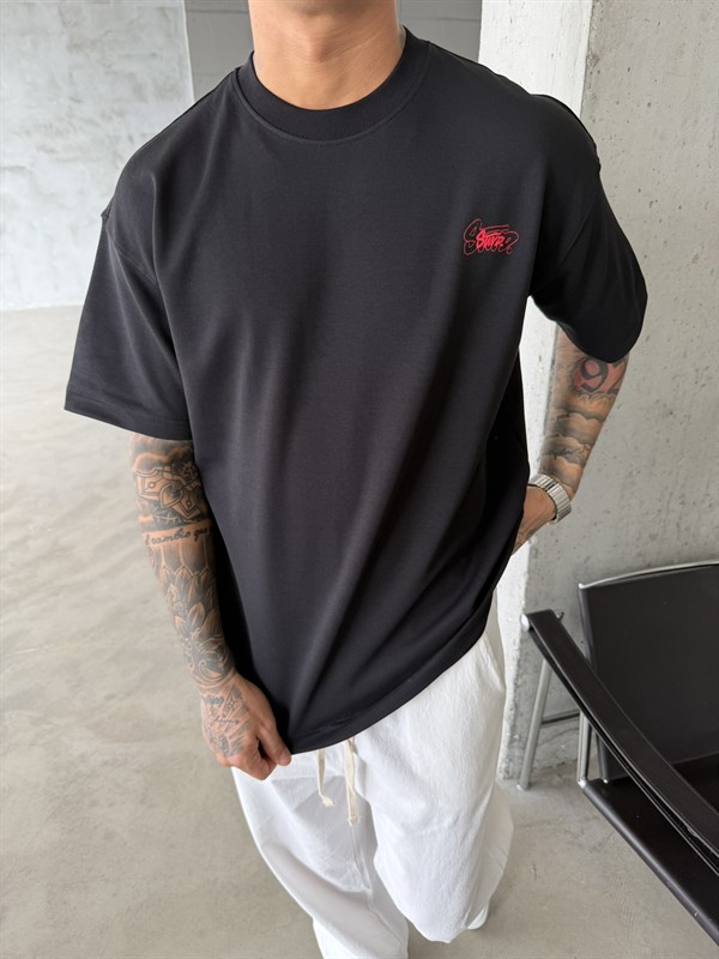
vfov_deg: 71.6
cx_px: 360
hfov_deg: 56.8
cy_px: 480
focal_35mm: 24
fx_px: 665
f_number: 1.78
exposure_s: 1/121
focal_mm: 6.76
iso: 80
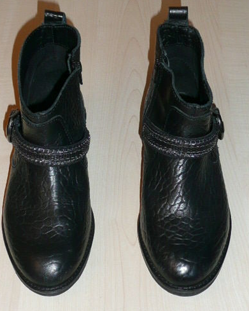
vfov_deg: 27.5
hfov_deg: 22.1
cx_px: 108
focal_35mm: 69
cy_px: 155
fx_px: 636
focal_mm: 5.8
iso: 100
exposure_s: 1/30
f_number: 3.7
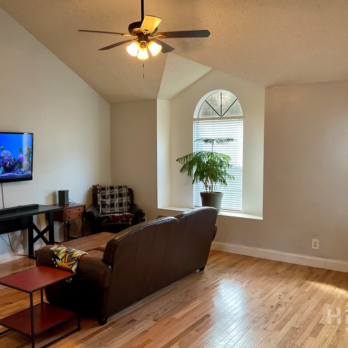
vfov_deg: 47.2
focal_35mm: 35
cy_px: 175
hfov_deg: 47.1
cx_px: 154
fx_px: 398
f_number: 1.8
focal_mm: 3
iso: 125
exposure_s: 1/60
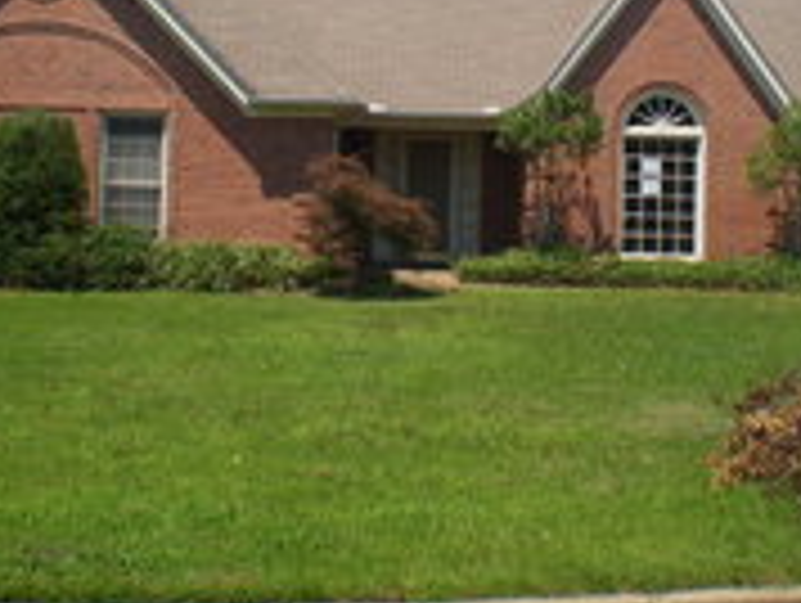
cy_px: 126
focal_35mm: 70
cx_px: 464
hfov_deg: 27.7
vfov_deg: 20.8
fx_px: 1622
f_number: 4.6
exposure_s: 1/800
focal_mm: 6.3
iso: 64
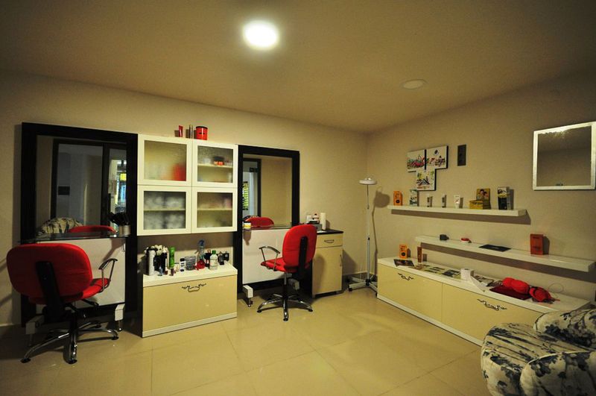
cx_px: 298
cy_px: 198
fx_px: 248
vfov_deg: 77.2
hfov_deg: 100.5
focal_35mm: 15
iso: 800
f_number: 6.3
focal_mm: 10
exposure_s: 1/20
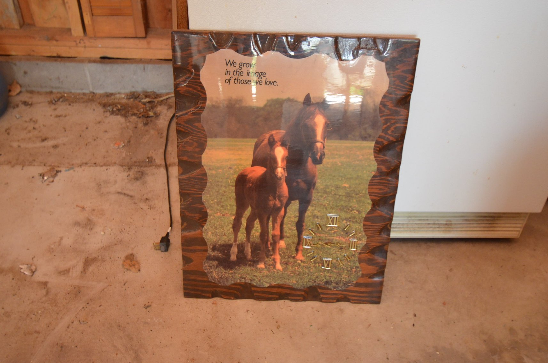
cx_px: 274
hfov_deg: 53.2
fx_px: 547
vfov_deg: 36.7
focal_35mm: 36
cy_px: 182
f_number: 4.5
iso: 1800
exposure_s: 1/60
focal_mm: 24
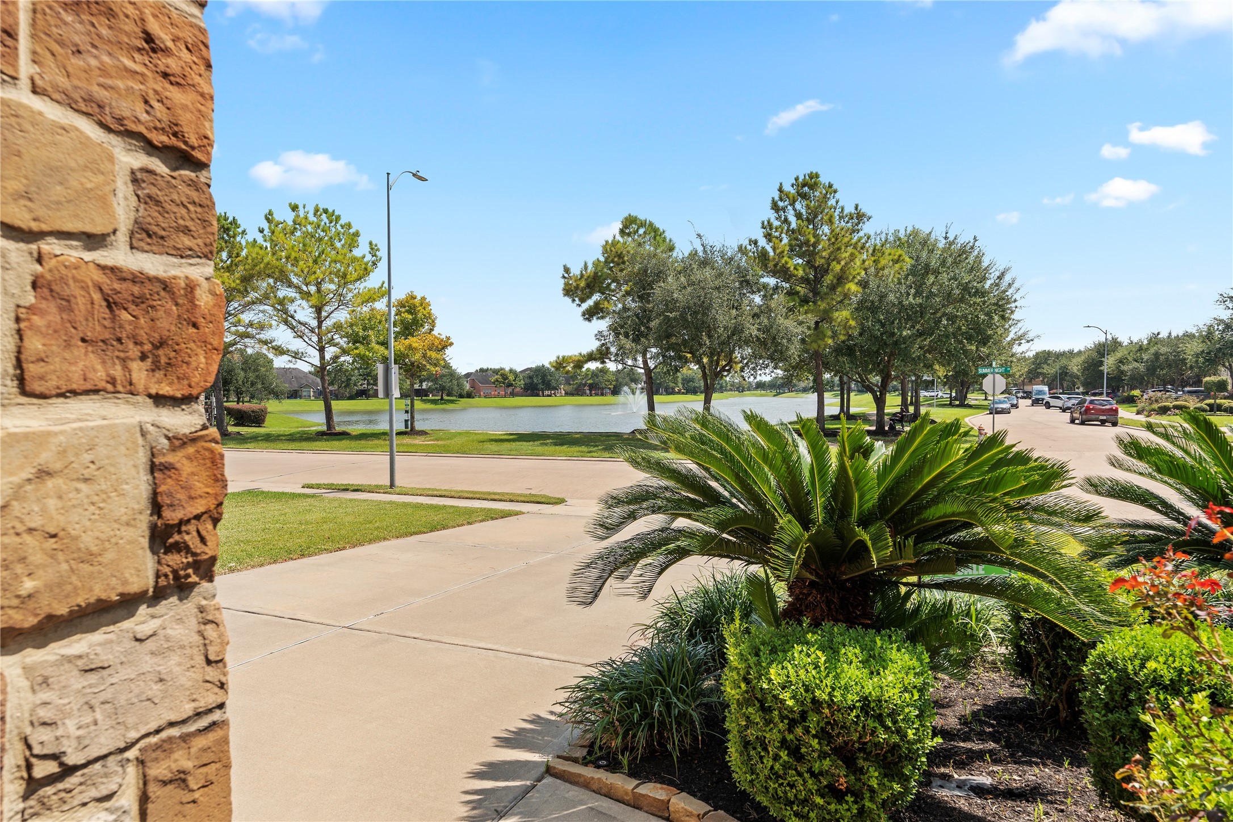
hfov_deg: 81.2
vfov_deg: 59.5
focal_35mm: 21
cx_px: 616
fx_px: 719
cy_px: 411
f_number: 8
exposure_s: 1/160
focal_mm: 21
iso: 100
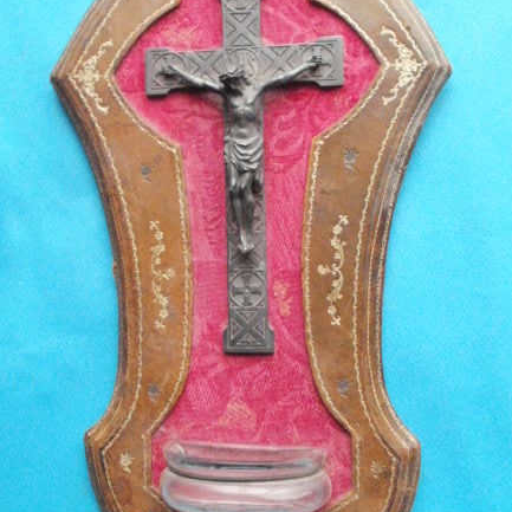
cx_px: 236
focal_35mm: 47
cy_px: 240
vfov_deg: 36.0
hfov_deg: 36.0
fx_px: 786
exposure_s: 1/40
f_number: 3.5
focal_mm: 6.3
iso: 800
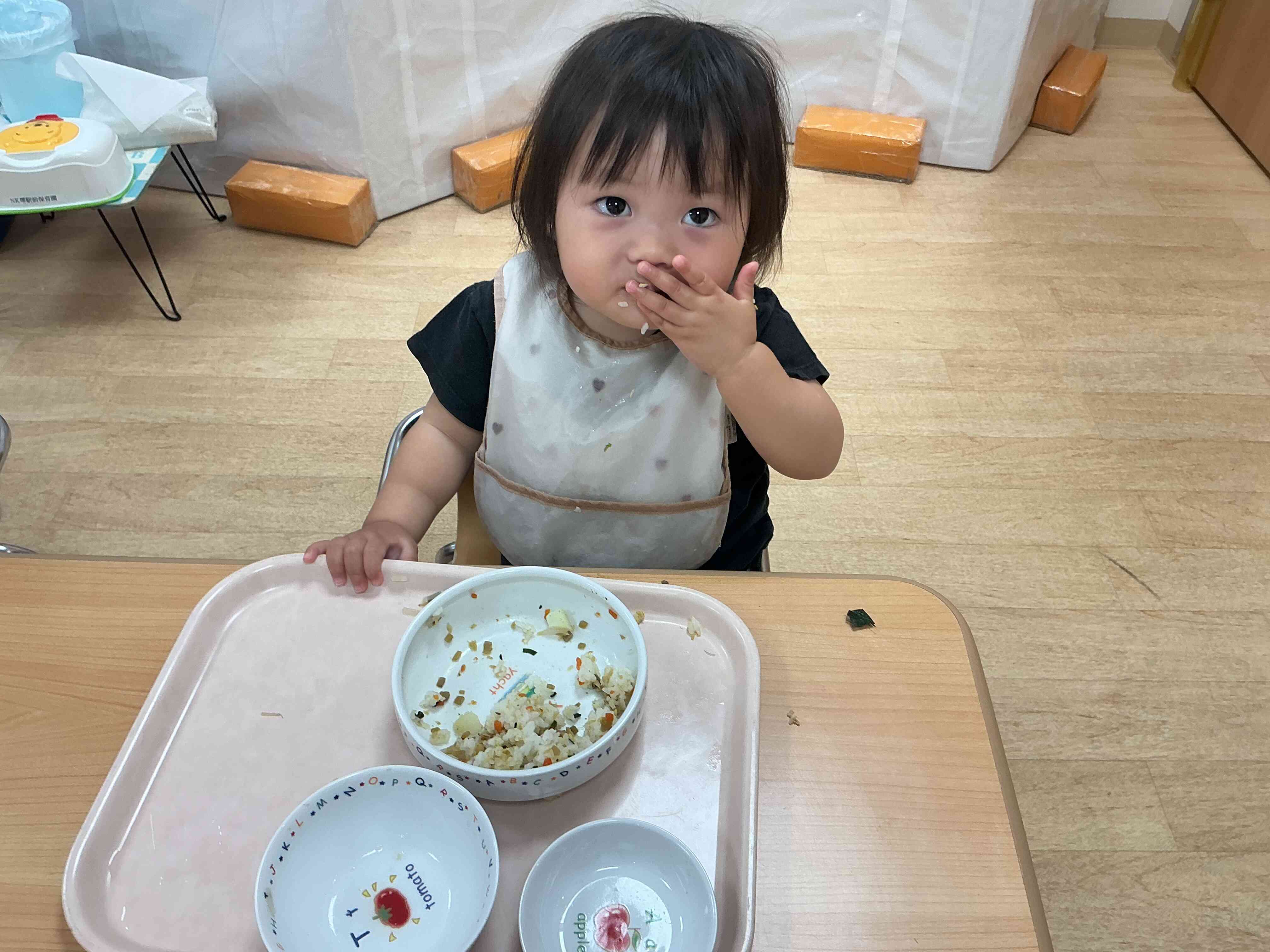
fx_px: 1064
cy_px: 476
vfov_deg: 48.2
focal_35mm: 29
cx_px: 635
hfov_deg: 61.7
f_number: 1.8
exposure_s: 1/120
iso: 25
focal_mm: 3
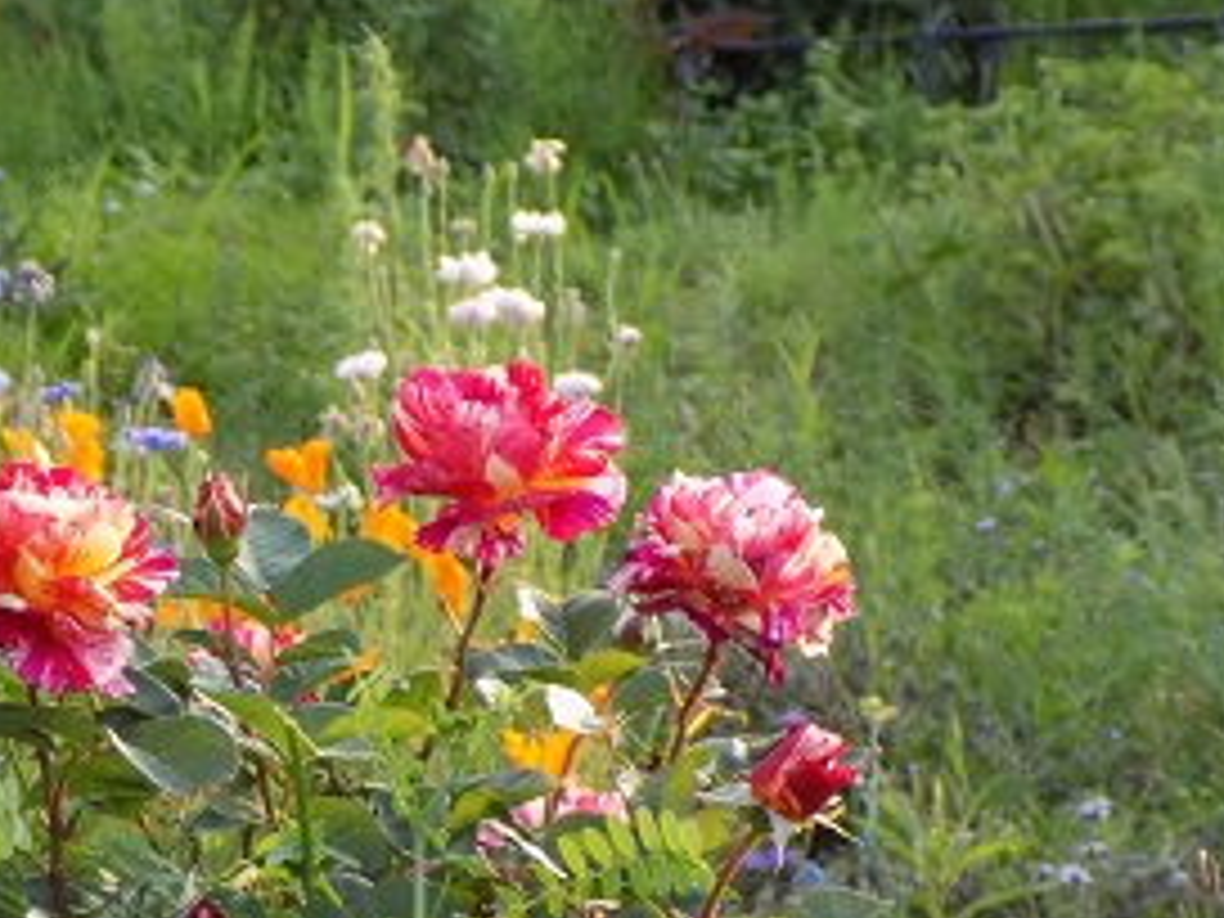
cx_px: 176
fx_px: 8239
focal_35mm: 233
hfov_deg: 8.5
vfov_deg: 6.4
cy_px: 612
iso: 400
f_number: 5
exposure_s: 1/20
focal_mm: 23.4
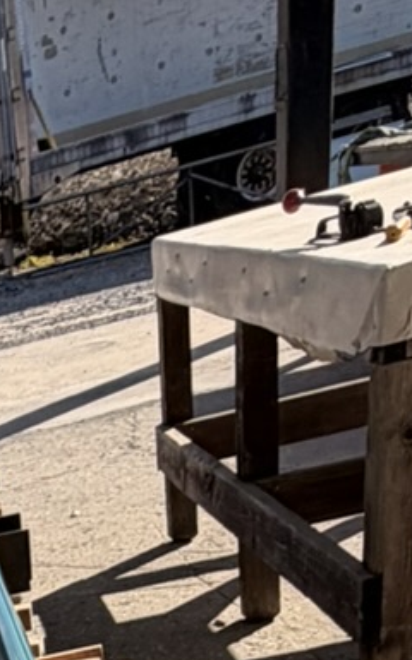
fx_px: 1422
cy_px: 1179
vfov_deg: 19.6
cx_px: -369
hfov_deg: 14.2
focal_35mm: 79
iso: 32
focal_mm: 2.22
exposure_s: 1/770
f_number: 2.2
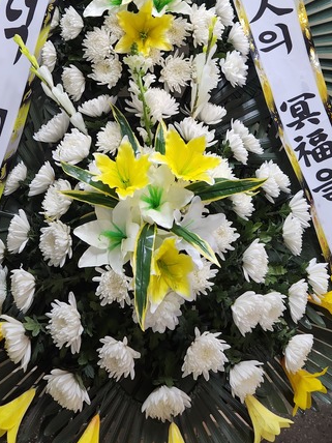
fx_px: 550
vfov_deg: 42.3
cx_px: 147
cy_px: 101
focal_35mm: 43
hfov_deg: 33.6
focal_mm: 5.4
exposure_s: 1/120
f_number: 1.8
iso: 160
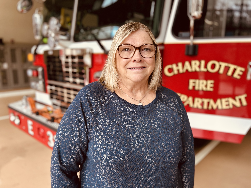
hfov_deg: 67.3
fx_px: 189
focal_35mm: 26
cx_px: 126
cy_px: 94
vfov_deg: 53.1
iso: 32
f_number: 1.5
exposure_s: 1/147
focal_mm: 5.7
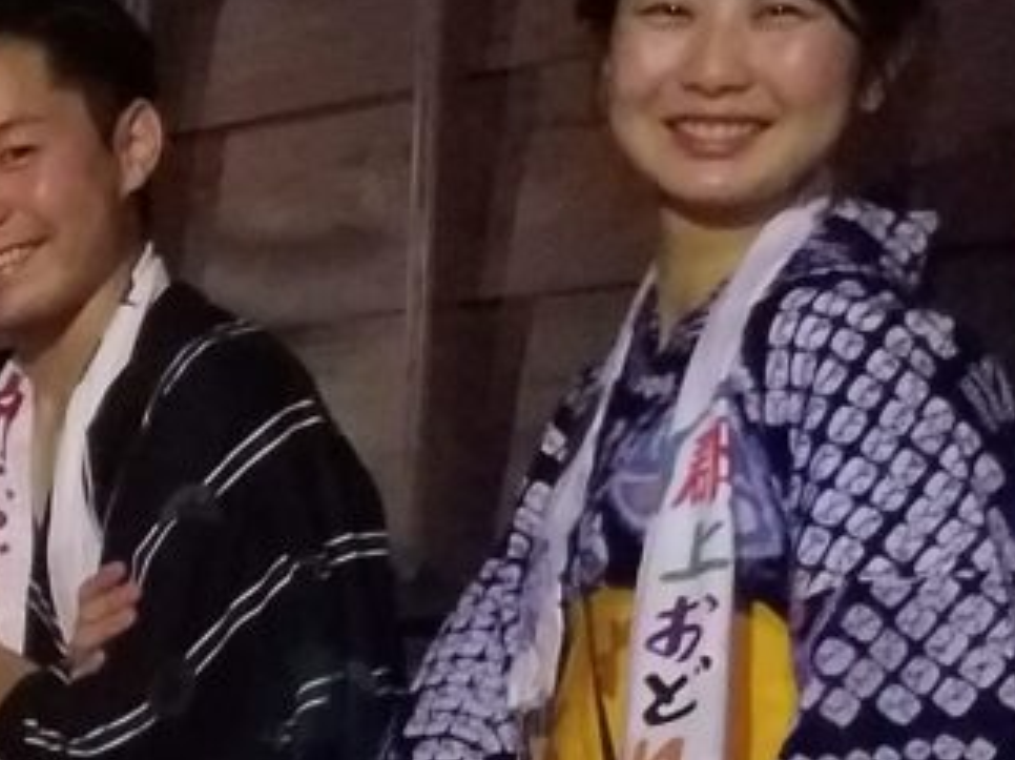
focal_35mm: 97
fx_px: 2842
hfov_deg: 17.6
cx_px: -627
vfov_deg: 15.1
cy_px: 643
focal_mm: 4.2
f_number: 1.7
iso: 1000
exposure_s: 1/10
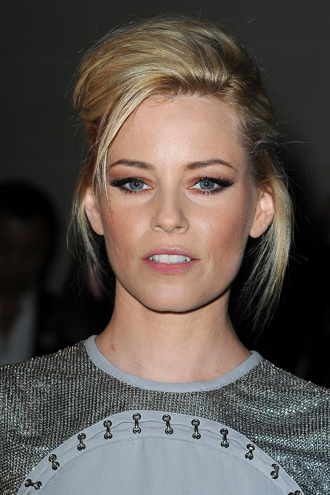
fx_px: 1650
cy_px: 248
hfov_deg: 11.4
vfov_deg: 17.1
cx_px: 165
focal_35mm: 120
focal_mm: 120
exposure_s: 1/200
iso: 500
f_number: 6.3
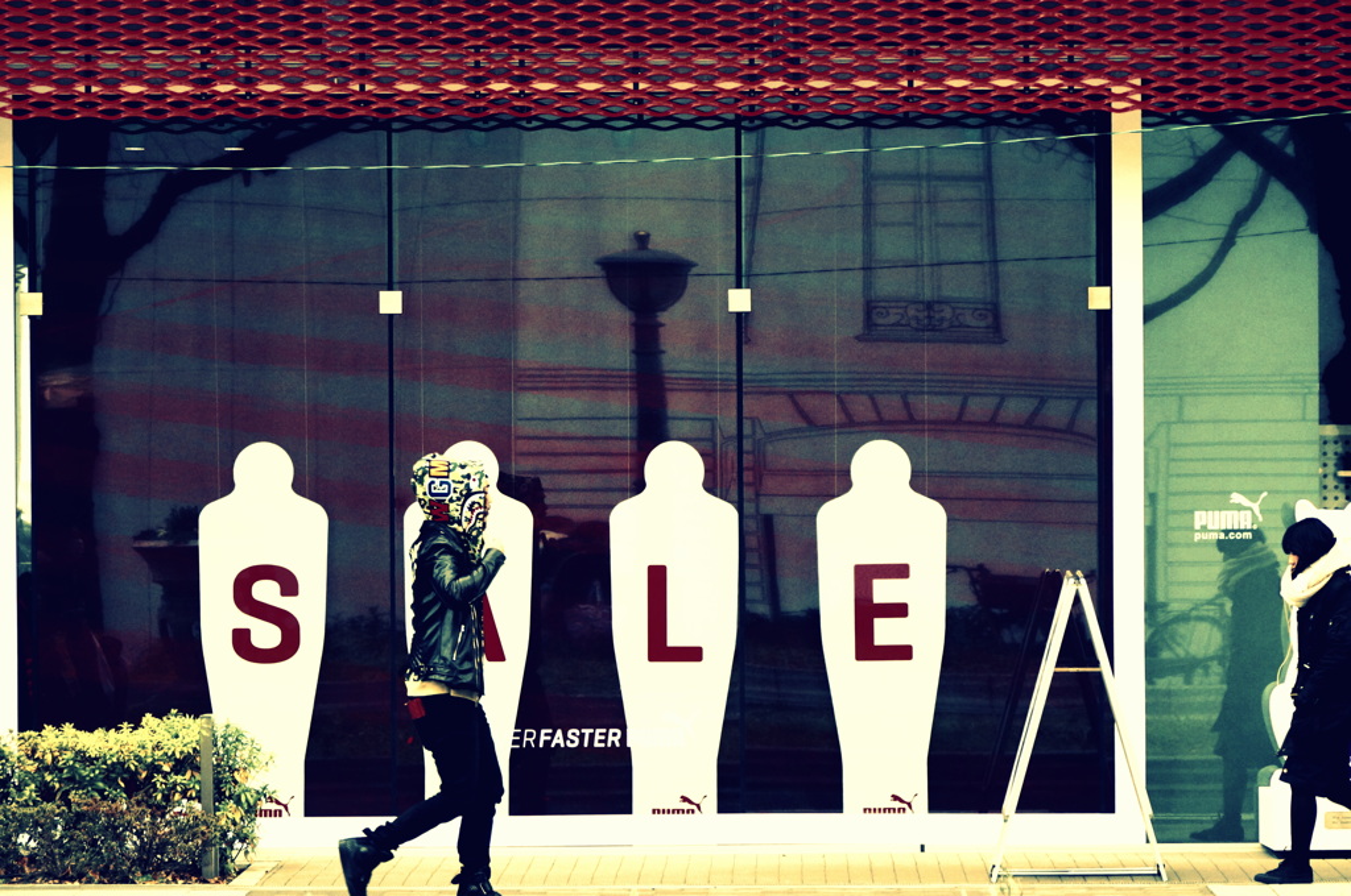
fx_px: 11244
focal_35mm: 300
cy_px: 448
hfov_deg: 6.9
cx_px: 676
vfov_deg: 4.6
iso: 800
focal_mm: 200
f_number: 8
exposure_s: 1/320
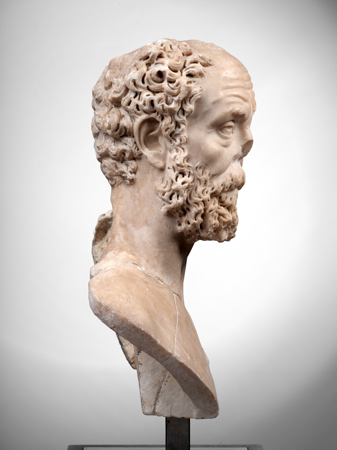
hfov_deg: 23.3
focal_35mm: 63
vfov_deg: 30.7
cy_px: 225
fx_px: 818
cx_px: 168
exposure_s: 1/125
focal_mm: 80
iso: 200
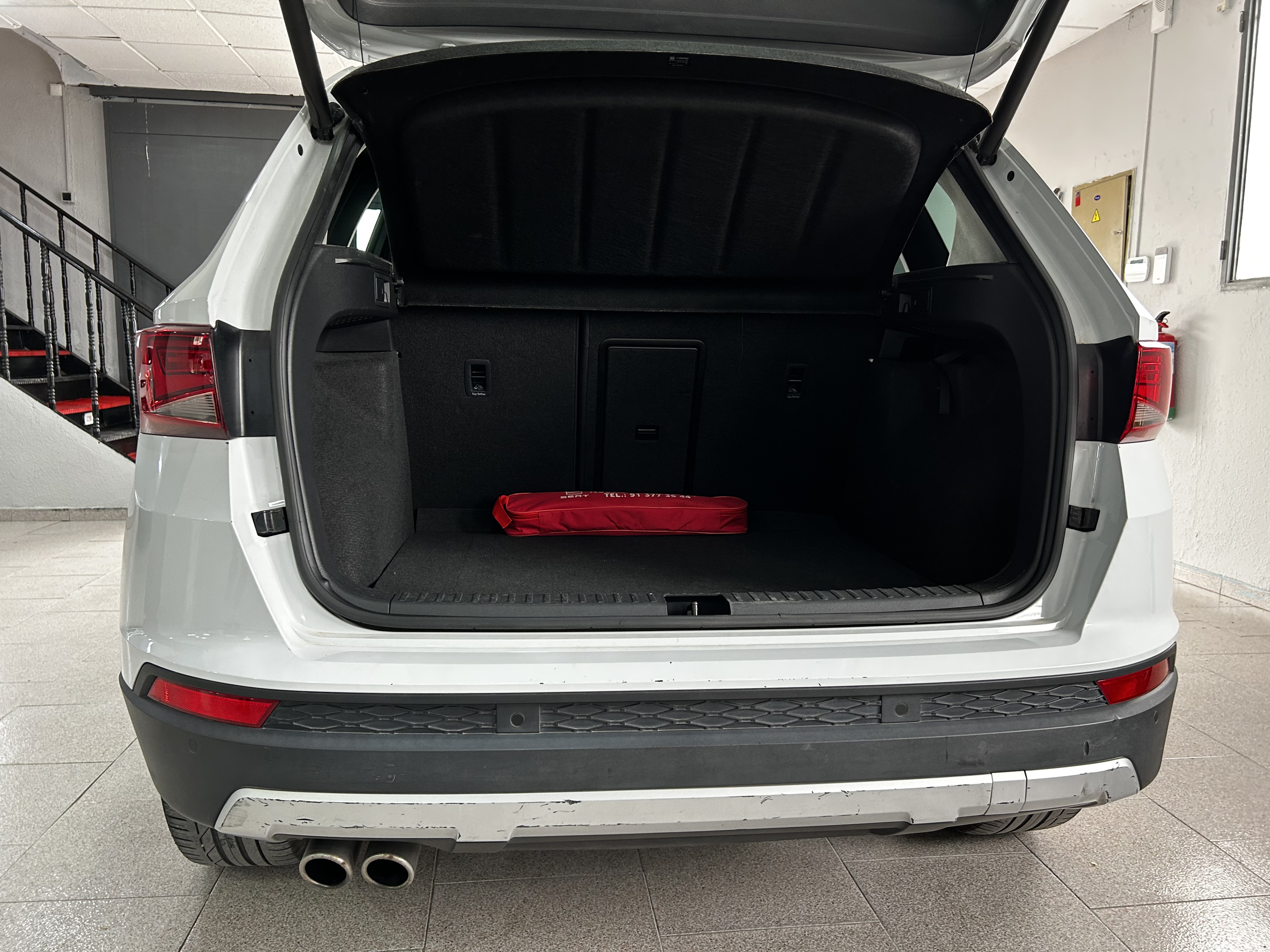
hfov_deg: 67.3
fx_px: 954
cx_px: 635
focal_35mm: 26
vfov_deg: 53.1
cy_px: 476
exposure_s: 1/50
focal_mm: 5.7
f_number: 1.5
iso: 100
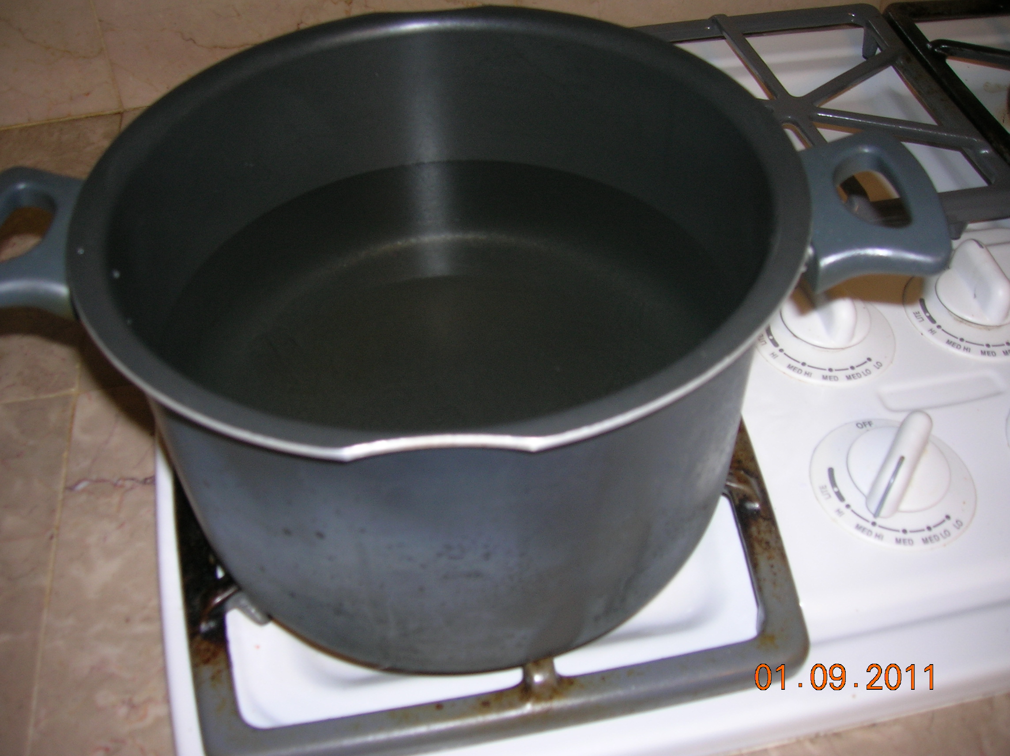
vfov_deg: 41.7
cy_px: 378
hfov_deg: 54.0
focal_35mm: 34
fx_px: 991
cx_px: 505
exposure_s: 1/60.1
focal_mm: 5.7
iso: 50
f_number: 2.9
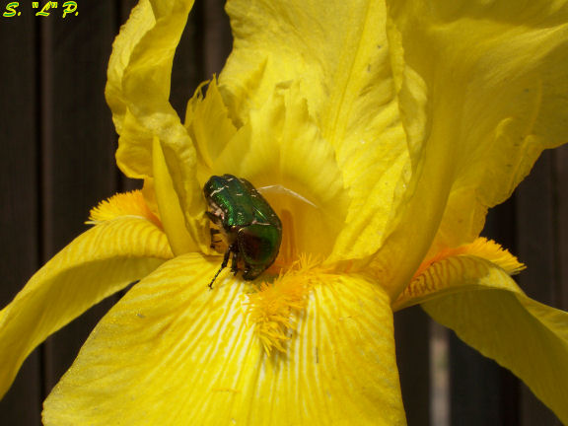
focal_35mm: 102
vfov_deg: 14.5
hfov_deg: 19.3
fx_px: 1674
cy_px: 213
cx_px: 284
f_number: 8.7
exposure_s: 1/323
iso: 80
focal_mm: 16.8
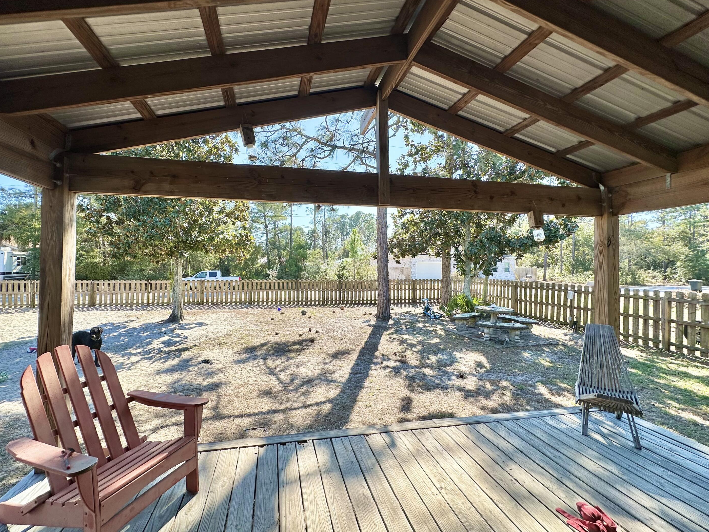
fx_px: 307
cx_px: 333
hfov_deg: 98.1
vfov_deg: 81.7
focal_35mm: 15
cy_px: 261
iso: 40
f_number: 2.2
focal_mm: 2.22
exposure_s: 1/720
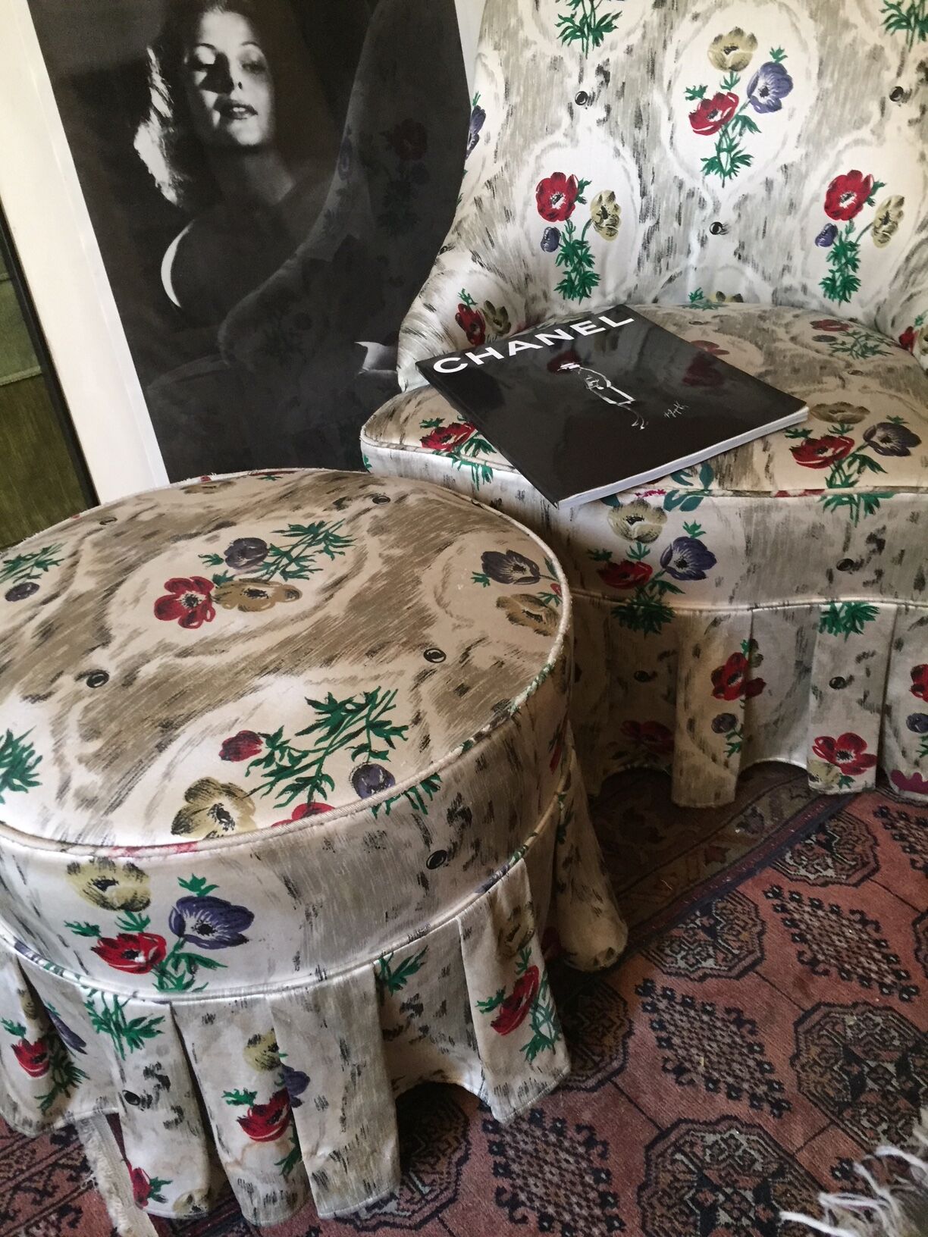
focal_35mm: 29
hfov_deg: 48.2
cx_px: 464
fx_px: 1037
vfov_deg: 61.7
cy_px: 618
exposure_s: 1/20
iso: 250
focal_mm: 4.15
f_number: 2.2
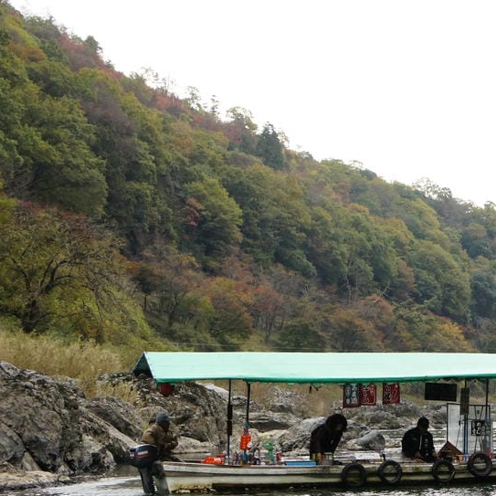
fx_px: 1491
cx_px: 390
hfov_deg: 18.7
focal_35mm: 92
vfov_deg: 18.9
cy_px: 304
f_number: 6.3
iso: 1600
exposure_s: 1/250
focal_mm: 33
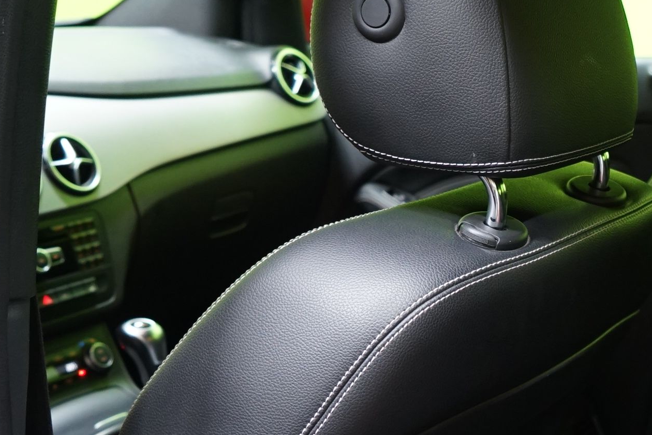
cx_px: 837
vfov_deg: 17.9
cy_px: 393
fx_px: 1358
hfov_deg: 23.9
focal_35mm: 75
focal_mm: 24
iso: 1250
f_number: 4.5
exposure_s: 1/20
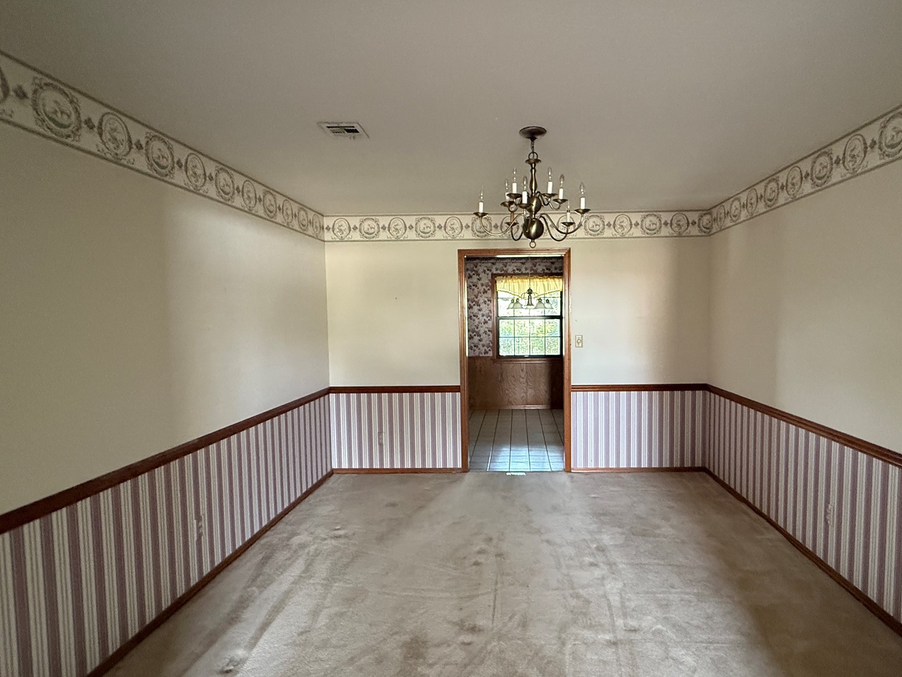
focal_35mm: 18
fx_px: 469
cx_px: 512
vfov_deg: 71.6
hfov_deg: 87.3
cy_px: 340
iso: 640
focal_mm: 2.22
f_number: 2.2
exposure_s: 1/60
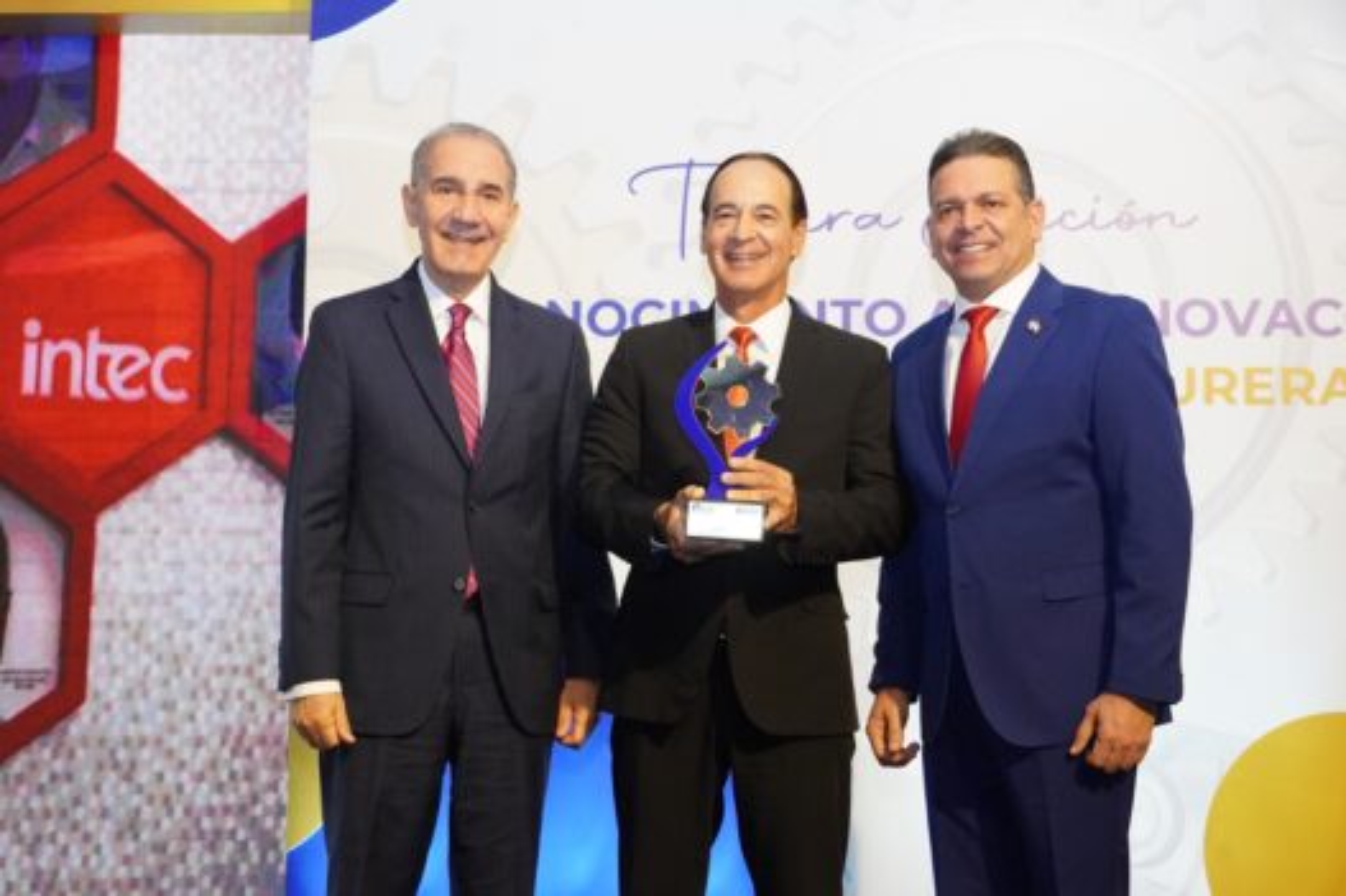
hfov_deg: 37.9
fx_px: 1962
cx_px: 673
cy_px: 448
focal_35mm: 52
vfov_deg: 25.7
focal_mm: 35
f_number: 6.3
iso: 4000
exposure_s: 1/160
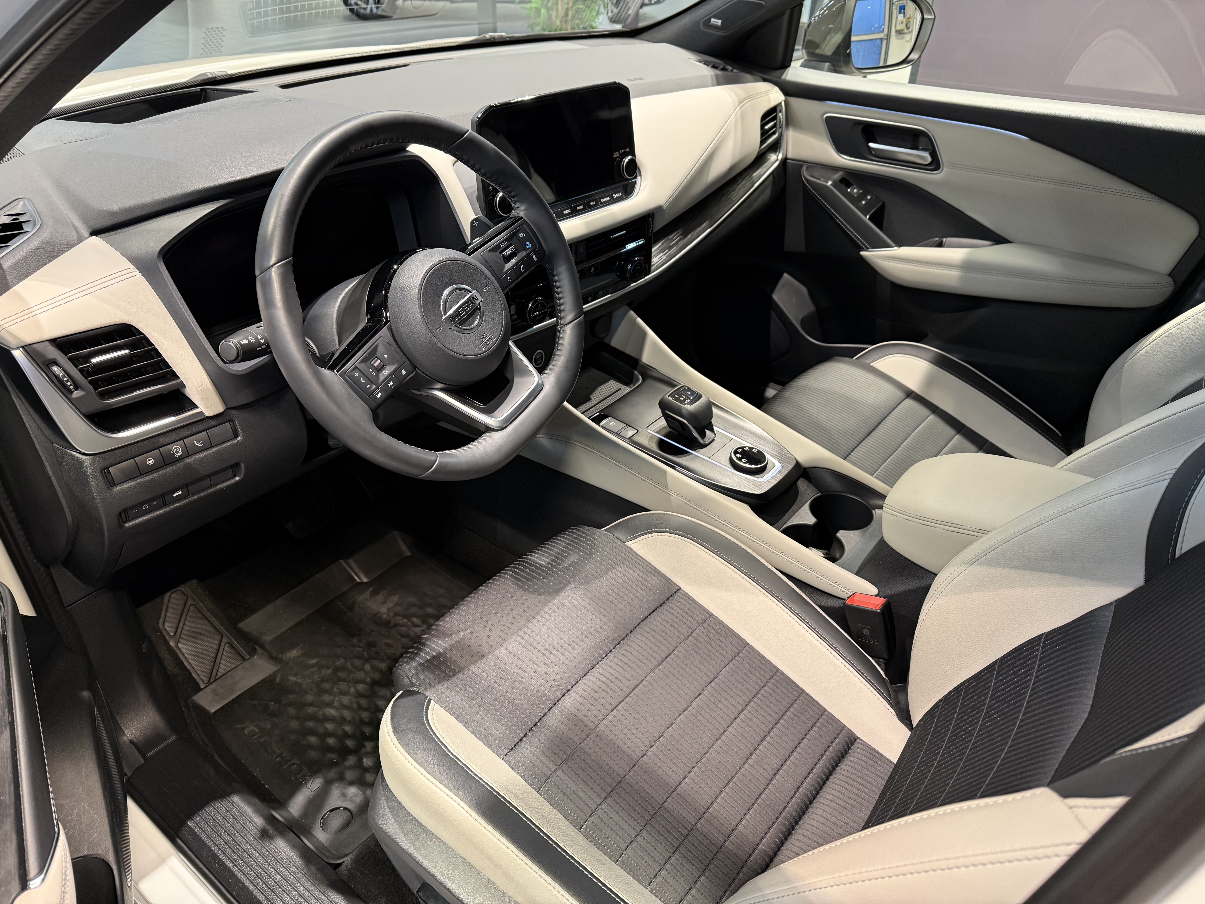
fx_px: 835
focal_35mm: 24
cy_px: 452
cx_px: 602
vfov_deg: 56.8
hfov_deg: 71.6
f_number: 1.78
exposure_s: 1/50
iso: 250
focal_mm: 6.76
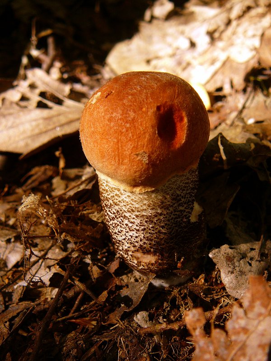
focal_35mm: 35
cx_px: 136
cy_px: 180
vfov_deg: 52.6
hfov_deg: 40.7
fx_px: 365
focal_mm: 5.2
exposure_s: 1/60
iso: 100
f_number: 2.8
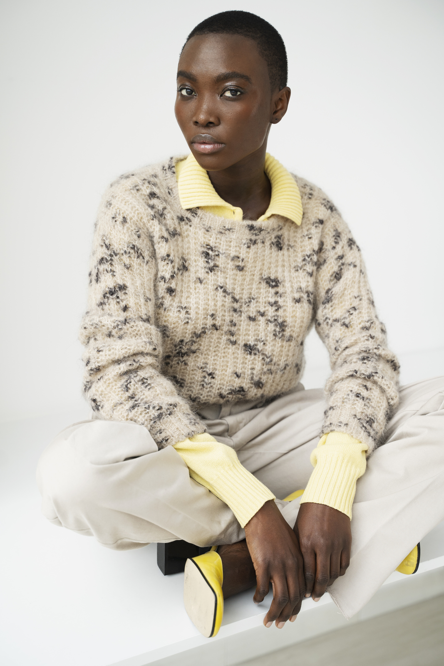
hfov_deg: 26.0
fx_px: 962
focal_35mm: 52
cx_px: 222
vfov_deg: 38.2
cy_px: 333
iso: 500
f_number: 3.5
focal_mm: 52
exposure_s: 1/320
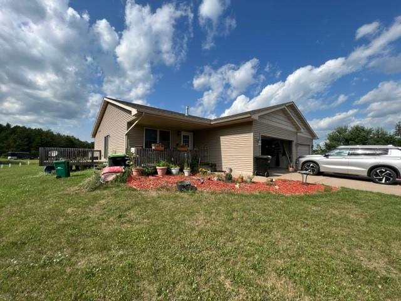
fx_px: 151
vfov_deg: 89.9
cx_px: 200
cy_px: 150
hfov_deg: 106.2
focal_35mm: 13
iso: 32
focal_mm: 1.57
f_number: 1.8
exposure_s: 1/1575
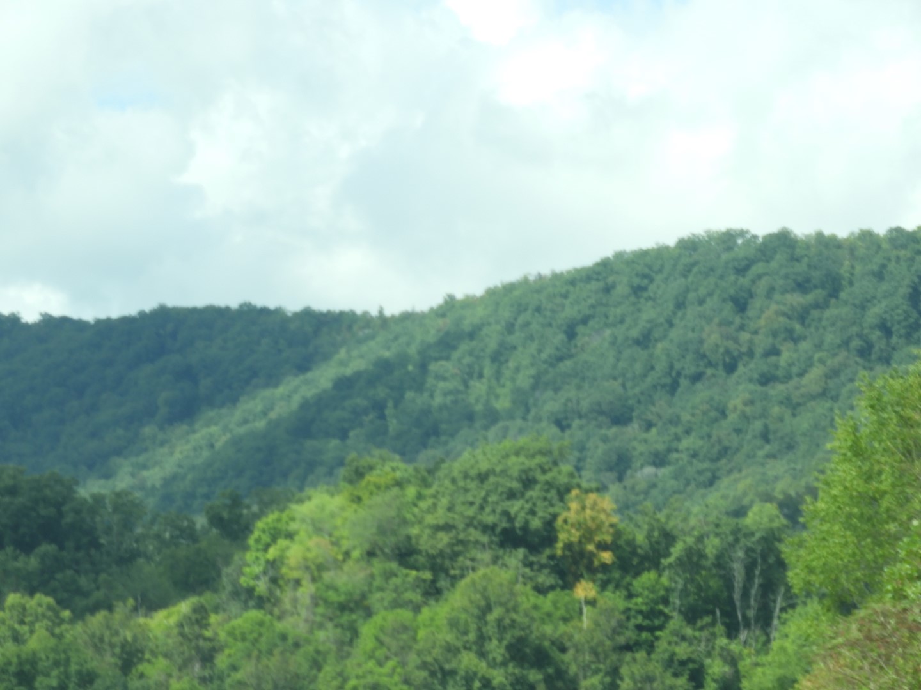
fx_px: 5853
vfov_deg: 6.8
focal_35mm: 220
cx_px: 460
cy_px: 345
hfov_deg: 9.0
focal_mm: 39.4
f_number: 5.3
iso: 100
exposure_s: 1/200
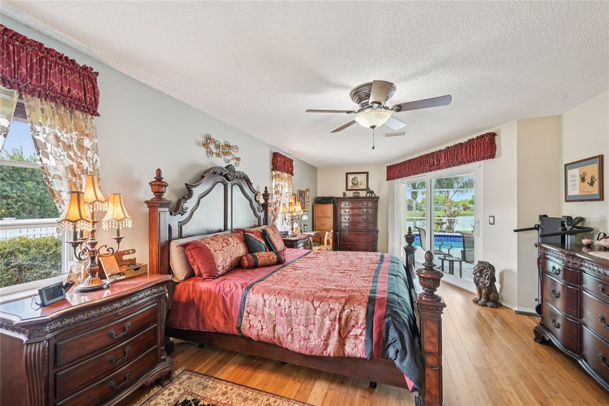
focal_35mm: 14
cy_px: 203
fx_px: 237
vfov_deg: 81.2
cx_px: 304
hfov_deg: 104.3
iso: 400
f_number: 8
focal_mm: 14
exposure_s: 1/8
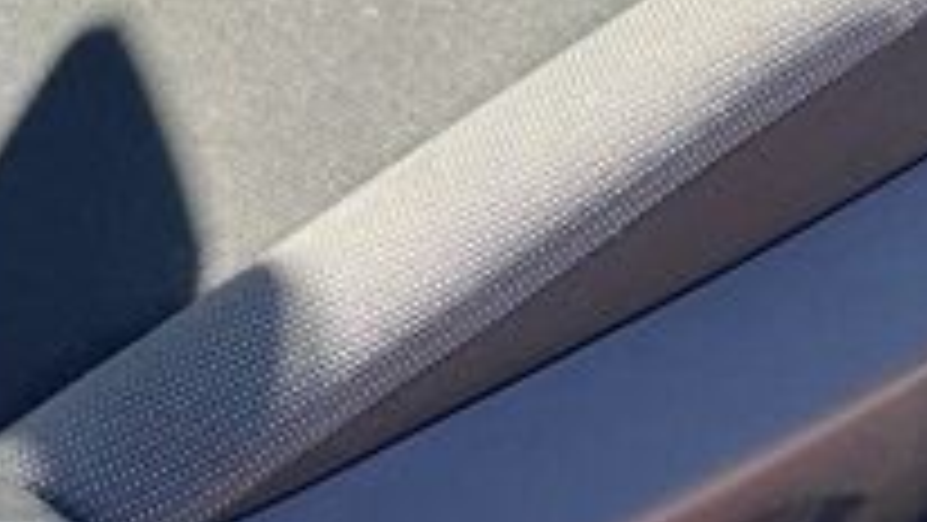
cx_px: 738
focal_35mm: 141
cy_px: -1026
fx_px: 3467
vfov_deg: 7.6
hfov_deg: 15.1
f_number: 1.6
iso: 40
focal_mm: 5.1
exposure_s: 1/154
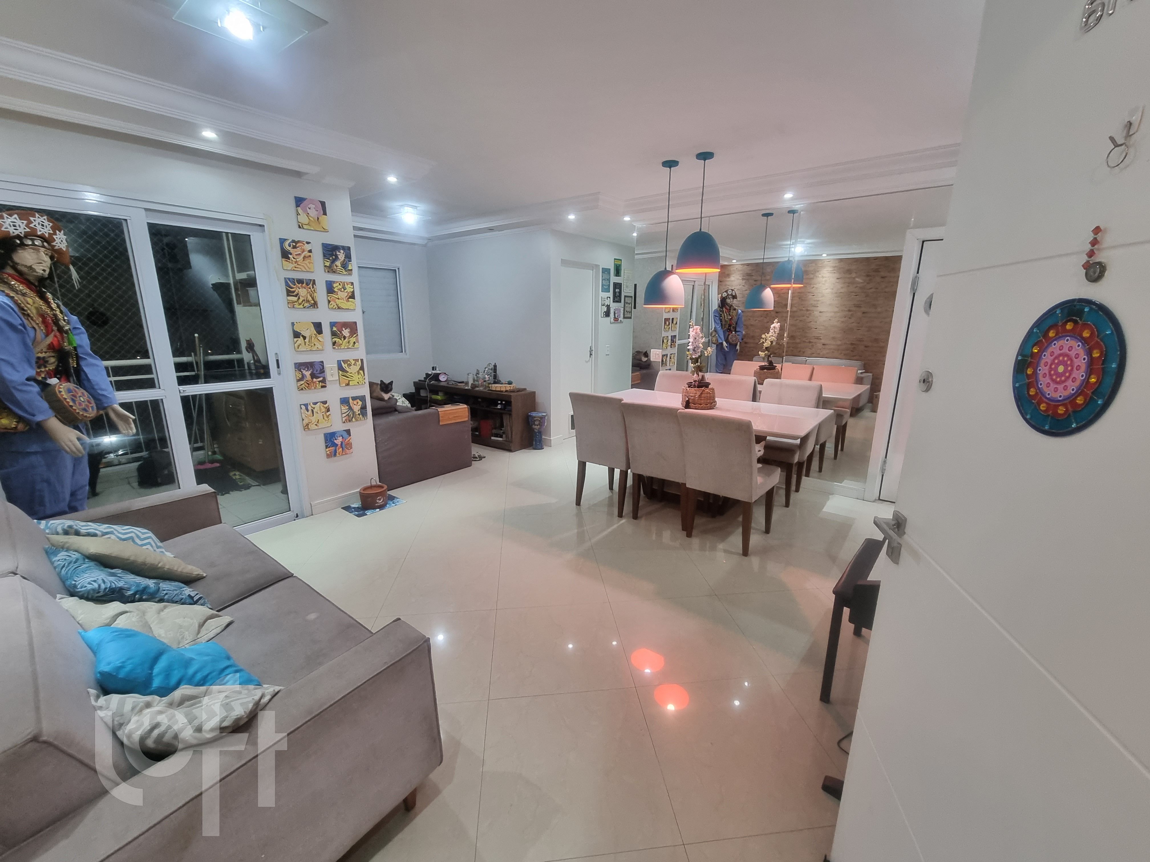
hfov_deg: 106.2
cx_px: 575
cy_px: 431
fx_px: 432
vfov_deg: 89.9
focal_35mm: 13
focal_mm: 2.2
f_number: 2.2
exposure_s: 1/40
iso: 320
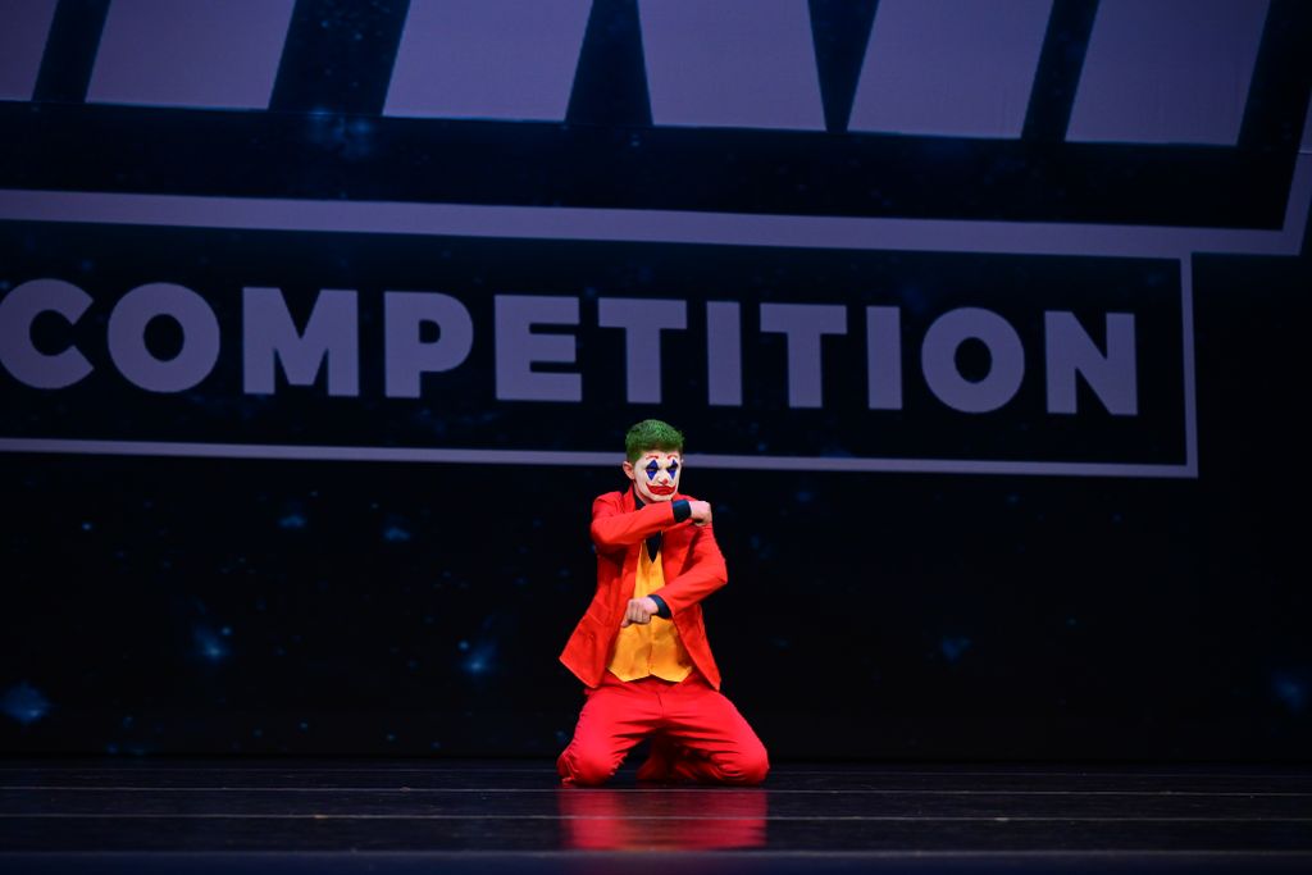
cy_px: 438
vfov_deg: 9.5
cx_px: 656
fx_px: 5285
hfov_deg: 14.2
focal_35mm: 145
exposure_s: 1/1000
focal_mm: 145
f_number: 3.5
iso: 2000
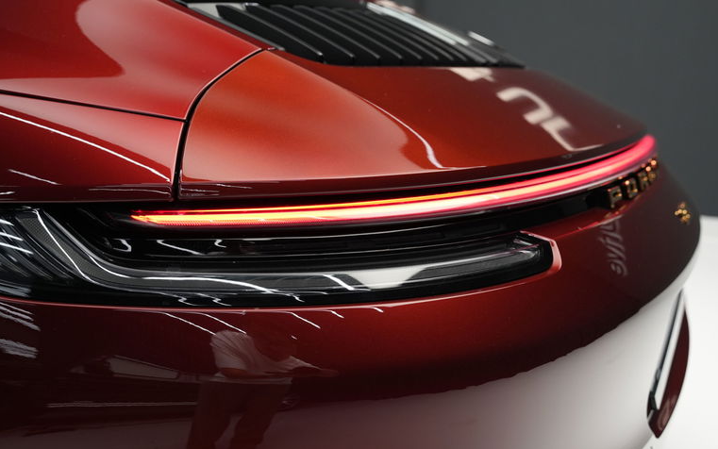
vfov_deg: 35.3
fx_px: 705
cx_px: 360
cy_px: 211
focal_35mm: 36
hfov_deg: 54.0
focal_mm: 35
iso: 1250
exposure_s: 1/40
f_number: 4
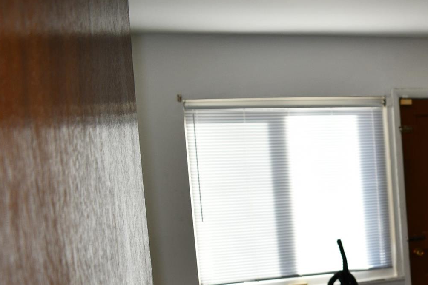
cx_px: 434
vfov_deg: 23.9
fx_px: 654
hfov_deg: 33.1
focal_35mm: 55
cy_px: 259
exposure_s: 1/125
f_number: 3.5
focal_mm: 18
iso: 220
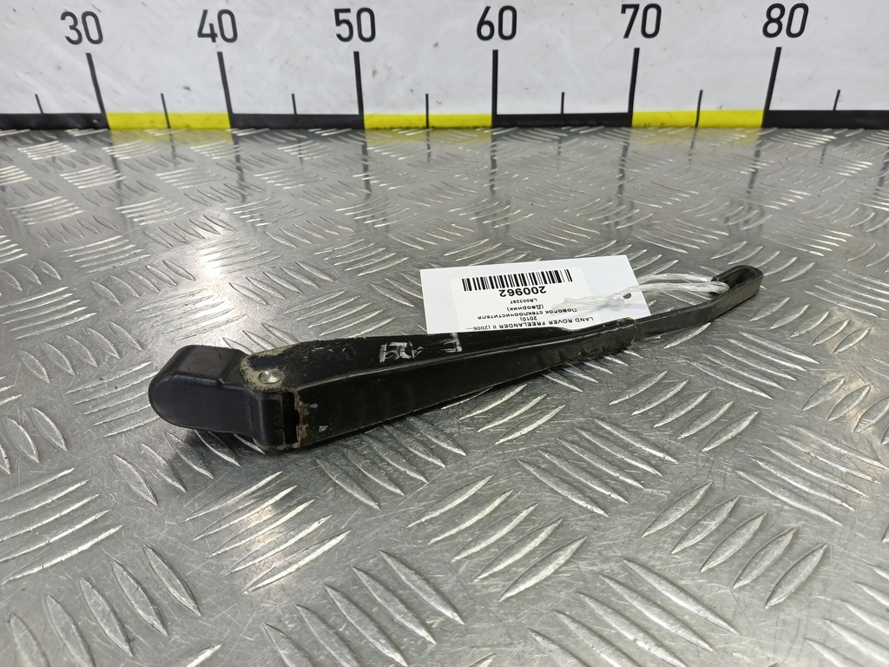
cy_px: 334
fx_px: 591
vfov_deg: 58.9
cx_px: 444
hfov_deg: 73.9
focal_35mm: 23
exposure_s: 1/50
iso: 119
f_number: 1.6
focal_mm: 4.11
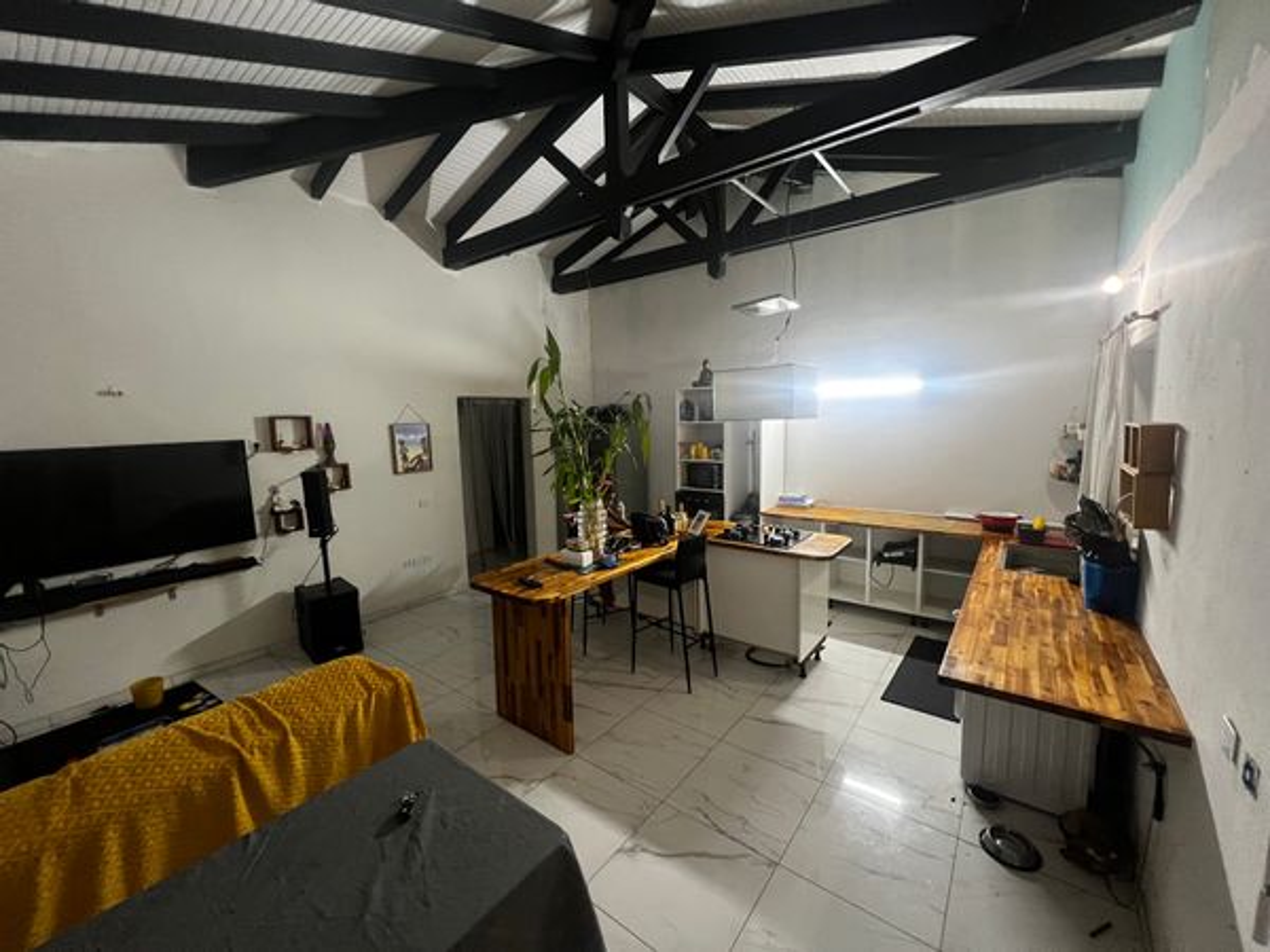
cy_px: 476
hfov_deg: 106.2
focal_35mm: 13
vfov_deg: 89.9
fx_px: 477
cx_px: 635
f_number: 1.8
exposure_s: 1/60
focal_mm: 1.57
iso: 320
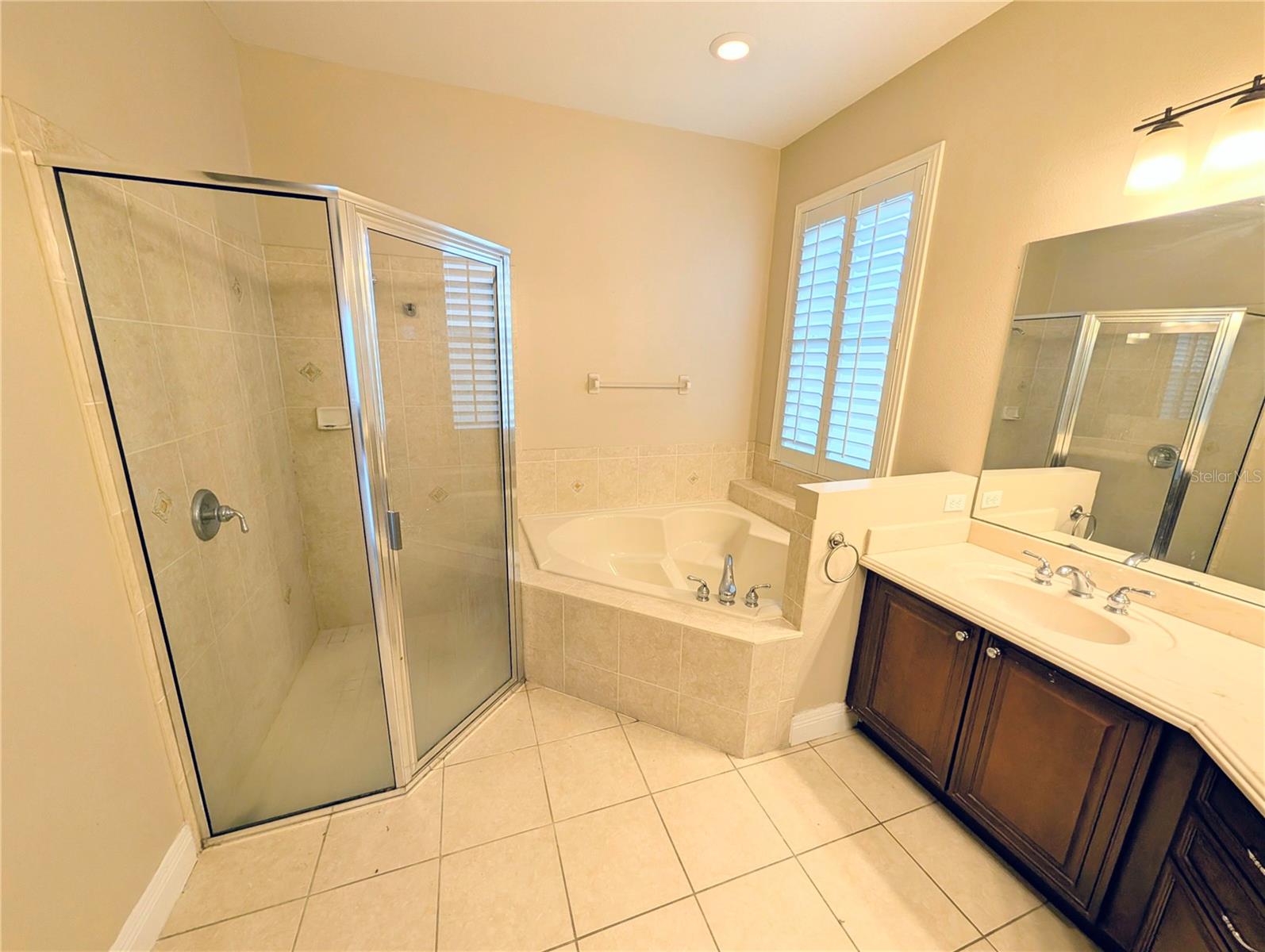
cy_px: 476
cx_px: 632
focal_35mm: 12
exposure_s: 1/120
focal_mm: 2.02
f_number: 1.7
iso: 64
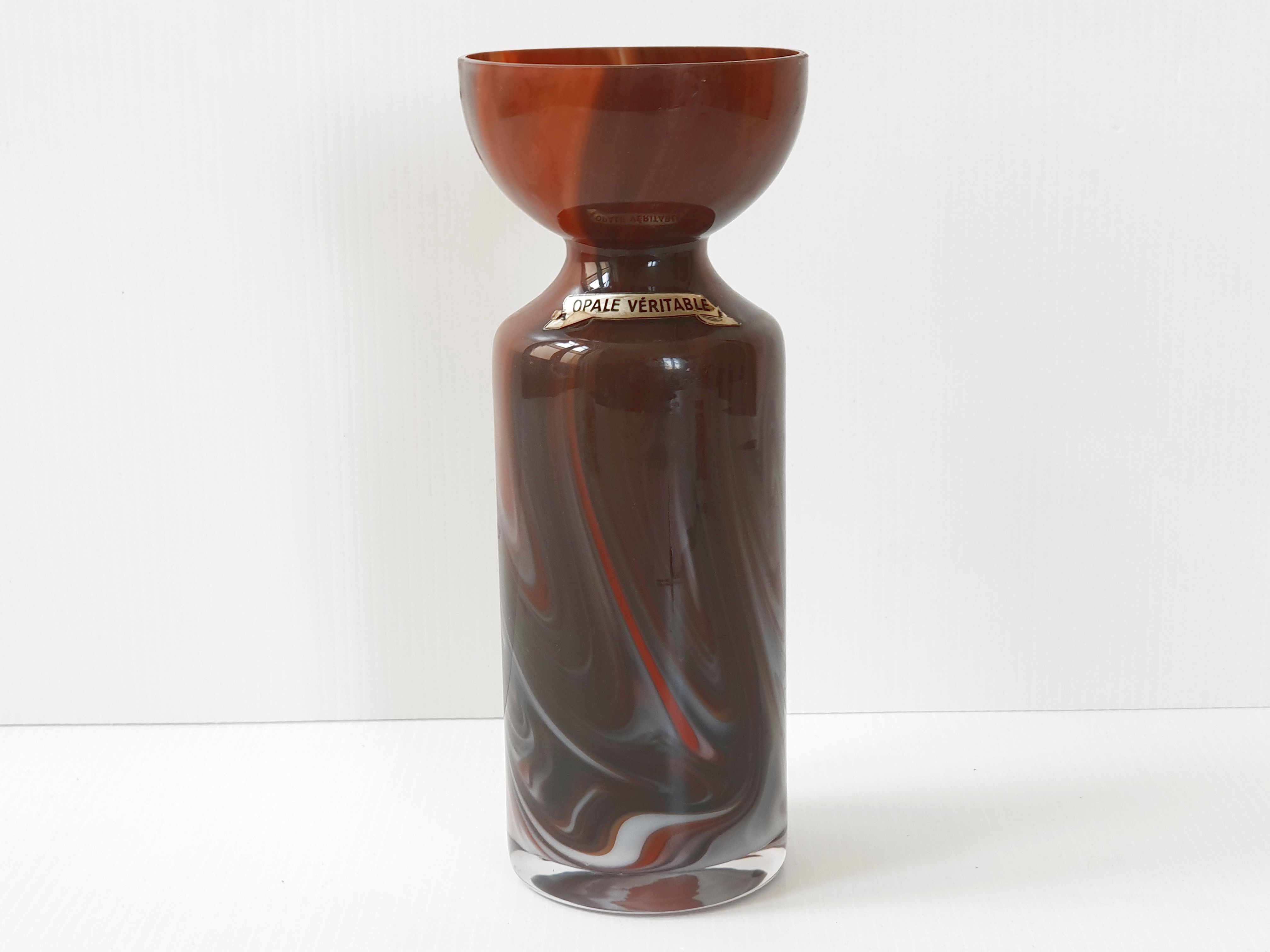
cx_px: 635
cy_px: 476
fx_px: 1908
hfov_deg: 36.8
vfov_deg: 28.0
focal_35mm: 52
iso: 50
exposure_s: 1/30
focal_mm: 6
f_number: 2.4
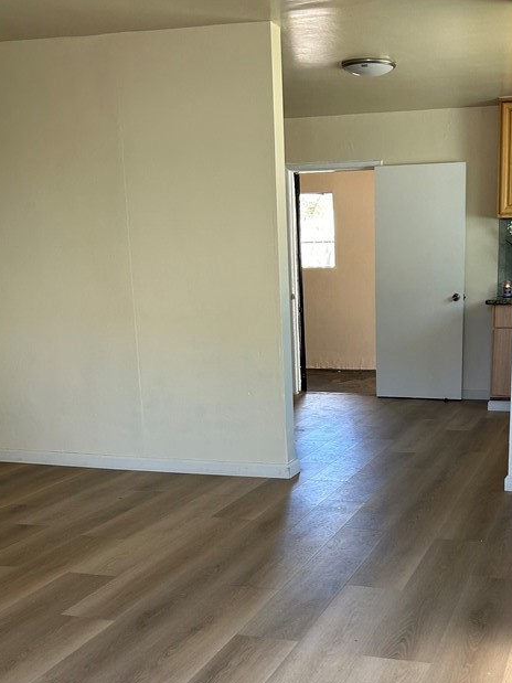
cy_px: 440
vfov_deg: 43.4
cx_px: 363
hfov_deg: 33.1
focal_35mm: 43
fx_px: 848
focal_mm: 5.7
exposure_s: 1/121
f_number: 1.5
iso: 80
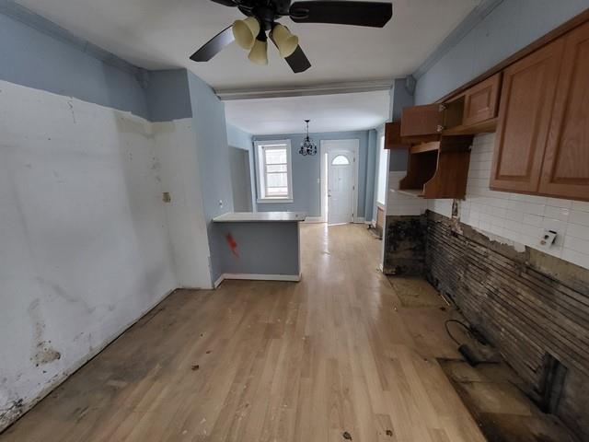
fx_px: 221
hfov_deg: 106.2
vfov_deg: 89.9
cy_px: 221
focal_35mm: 13
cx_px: 294
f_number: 2.2
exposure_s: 1/60
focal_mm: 1.74
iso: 320
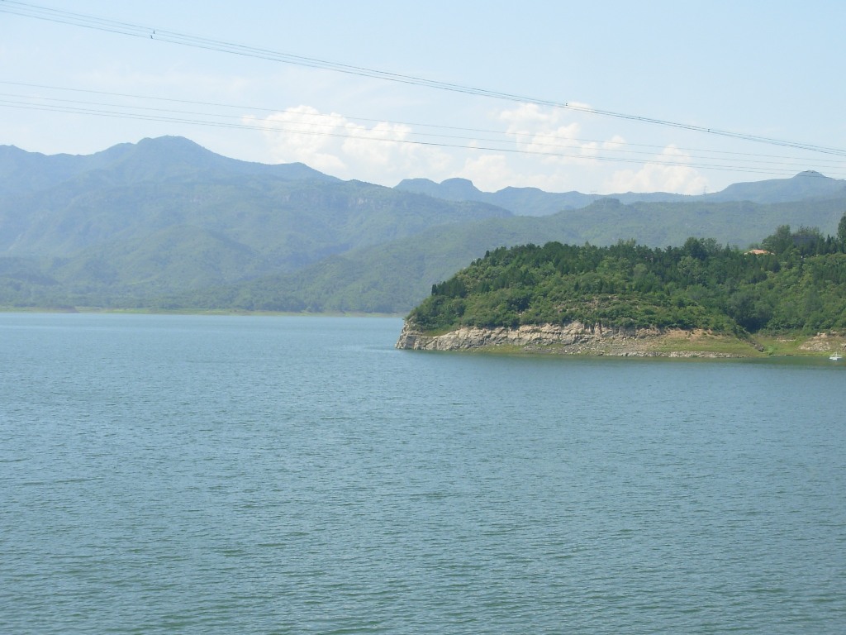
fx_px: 1857
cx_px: 423
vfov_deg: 19.4
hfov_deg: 25.7
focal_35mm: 76
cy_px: 318
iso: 50
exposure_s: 1/645
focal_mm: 12.5
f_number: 3.6
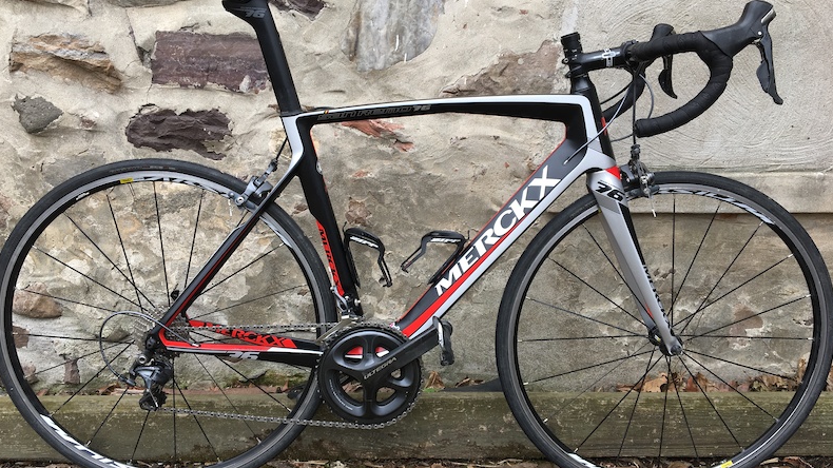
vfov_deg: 36.6
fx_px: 707
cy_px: 249
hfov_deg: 61.0
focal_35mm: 32
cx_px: 418
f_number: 2.2
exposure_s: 1/120
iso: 25
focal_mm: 4.15
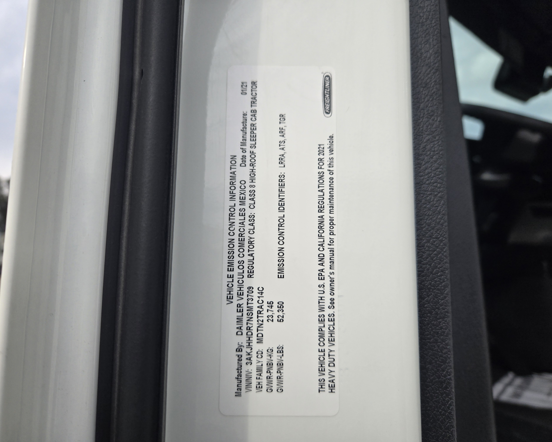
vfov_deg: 58.8
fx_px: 392
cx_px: 268
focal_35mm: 24
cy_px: 221
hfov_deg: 70.3
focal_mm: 5.4
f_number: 1.8
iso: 25
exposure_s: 1/1154
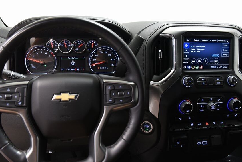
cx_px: 108
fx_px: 195
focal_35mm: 29
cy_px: 71
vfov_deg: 44.9
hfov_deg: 63.4
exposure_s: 1/20
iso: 1600
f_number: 4
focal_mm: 24
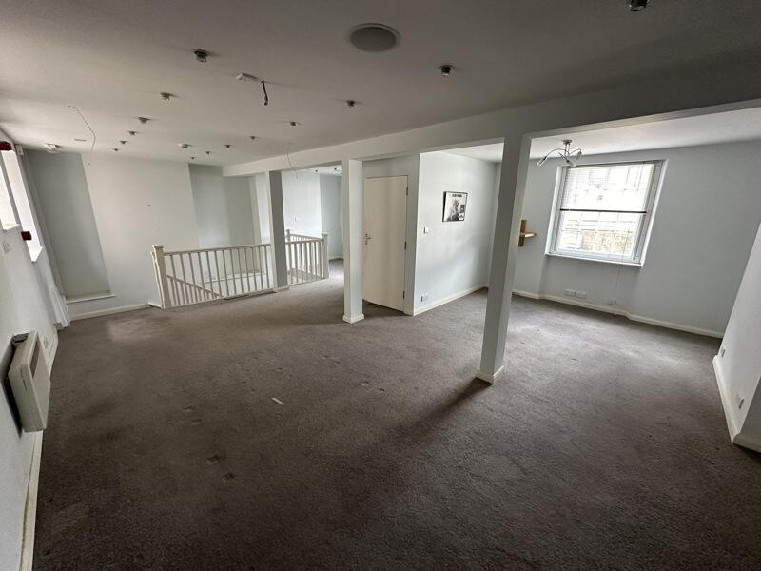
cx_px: 380
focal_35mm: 14
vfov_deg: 85.7
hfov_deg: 102.1
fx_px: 308
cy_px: 286
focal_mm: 2.22
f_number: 2.2
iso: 200
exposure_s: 1/99
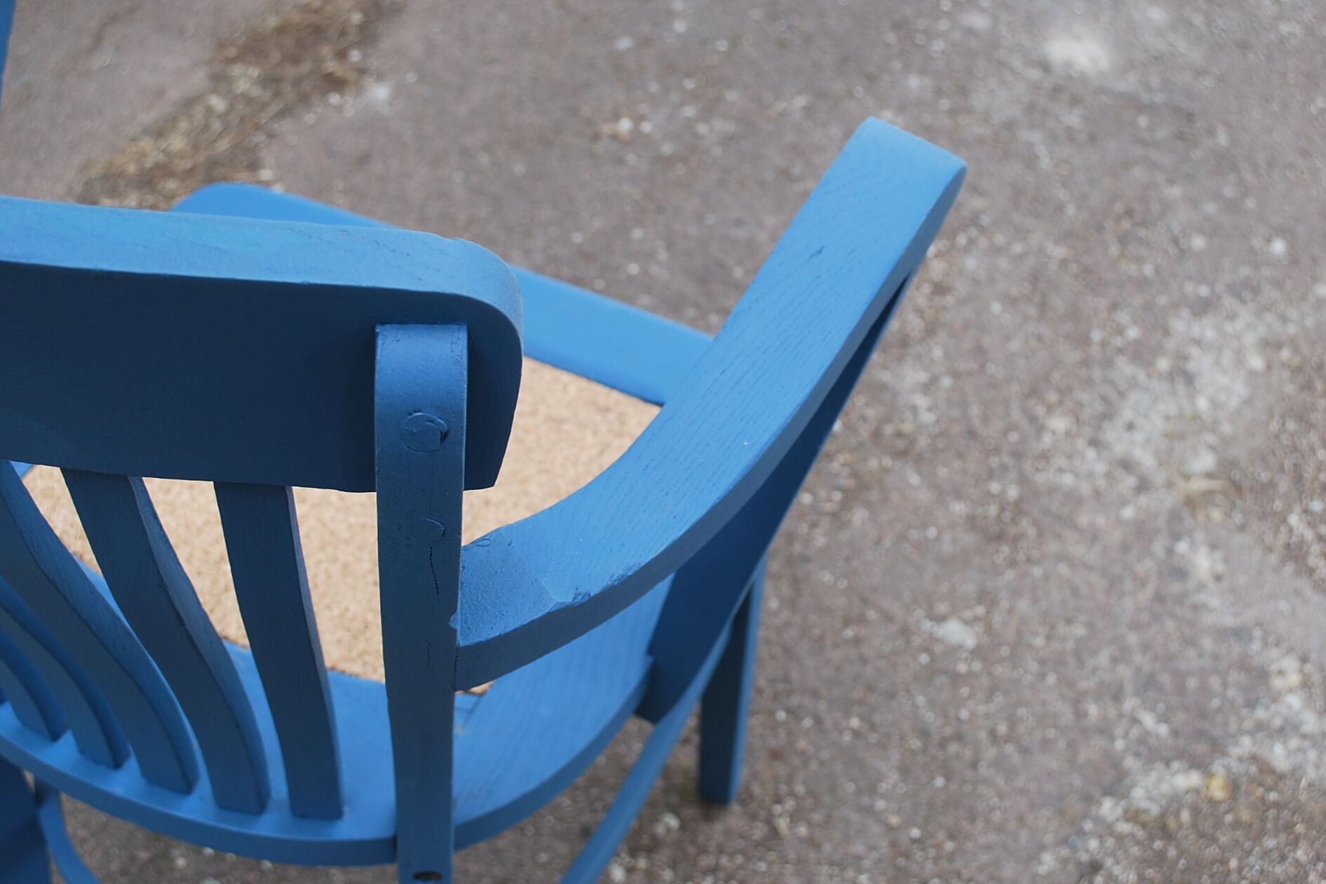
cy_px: 442
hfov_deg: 44.0
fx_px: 1640
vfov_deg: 30.2
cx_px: 667
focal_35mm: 45
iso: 200
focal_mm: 29
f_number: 5.6
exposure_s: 1/125
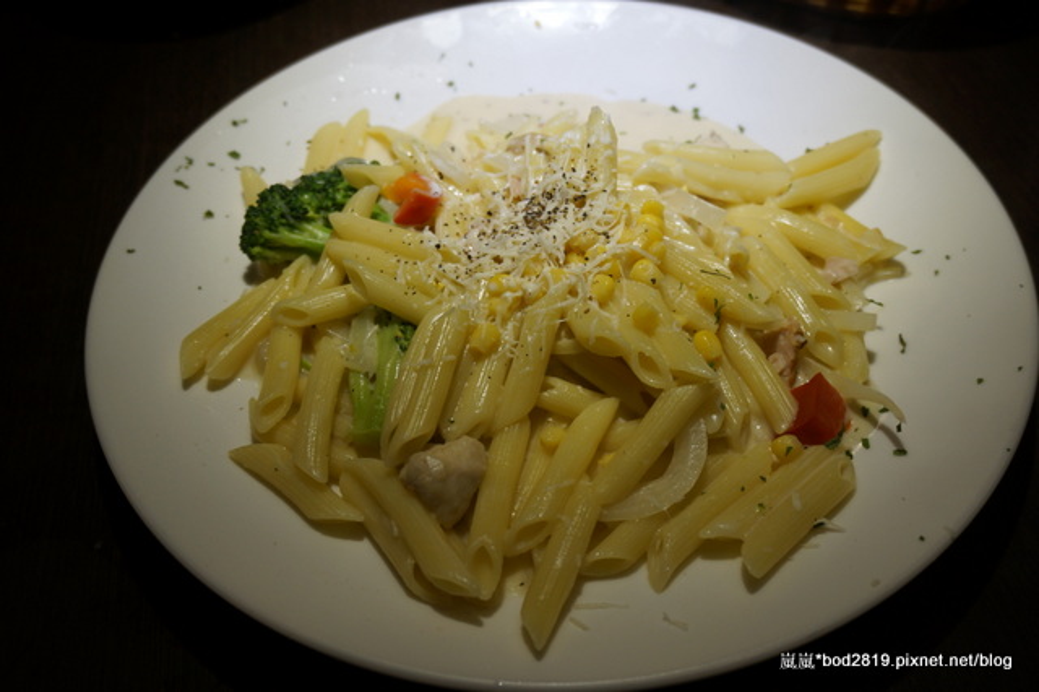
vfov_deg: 38.3
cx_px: 520
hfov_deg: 55.1
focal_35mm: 34
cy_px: 346
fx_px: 995
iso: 250
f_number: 4
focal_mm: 23
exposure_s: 1/60
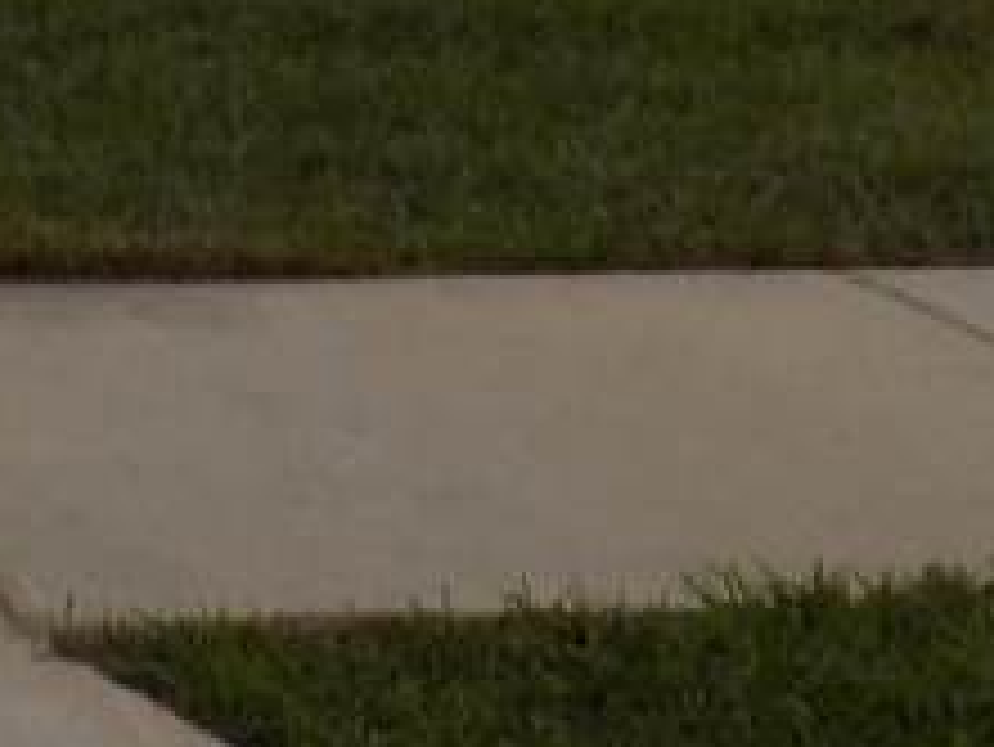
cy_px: -1336
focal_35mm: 174
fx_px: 4999
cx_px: -904
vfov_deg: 7.7
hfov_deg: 10.5
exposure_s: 1/640
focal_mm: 5.3
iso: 80
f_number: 3.3
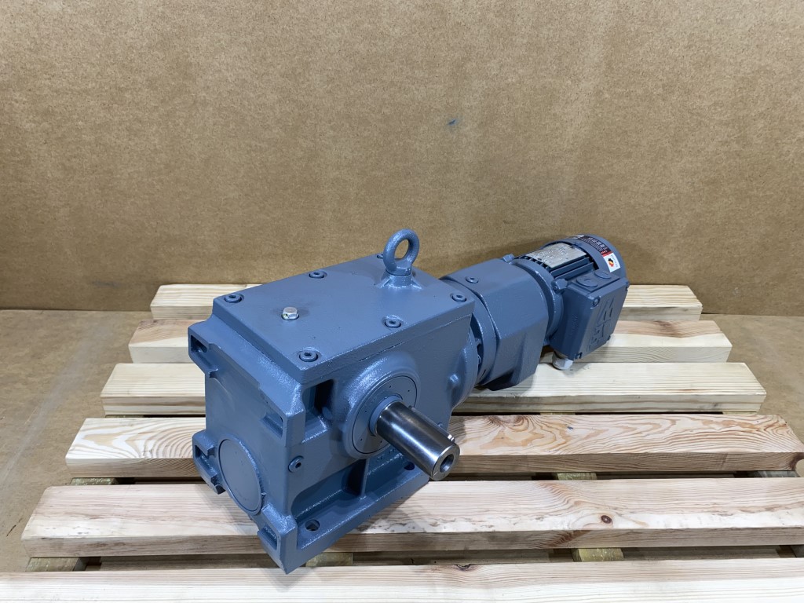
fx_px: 604
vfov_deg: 53.1
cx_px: 402
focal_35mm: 26
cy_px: 302
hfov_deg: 67.3
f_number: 1.8
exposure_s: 1/112
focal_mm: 4.25
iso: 32
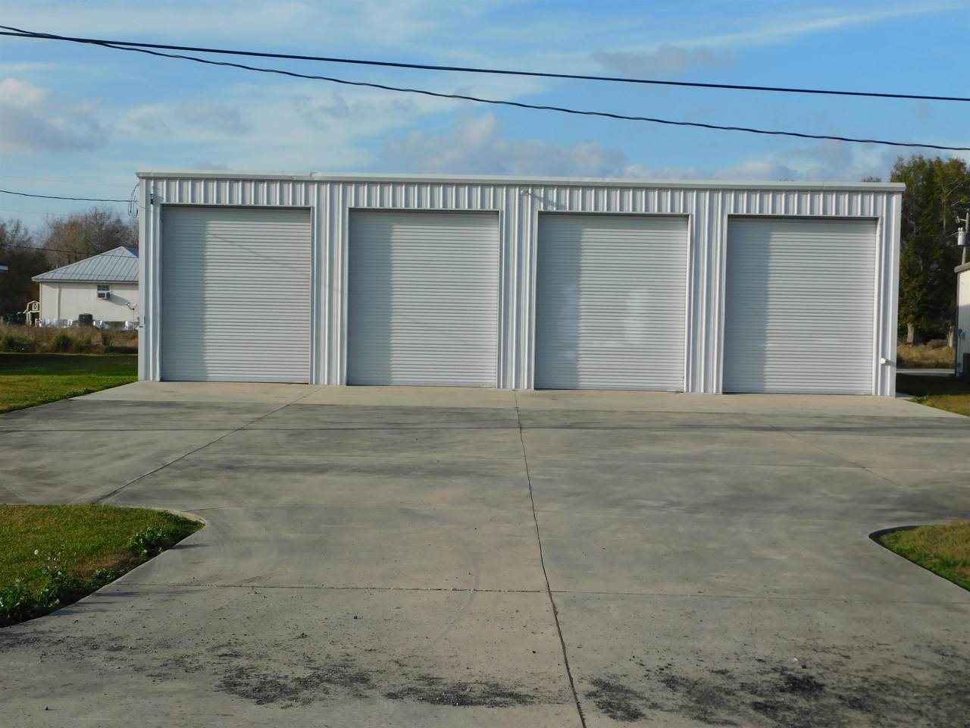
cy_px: 364
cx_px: 485
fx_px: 1429
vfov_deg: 28.6
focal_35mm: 51
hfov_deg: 37.5
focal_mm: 9
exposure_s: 1/1250
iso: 125
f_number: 3.8
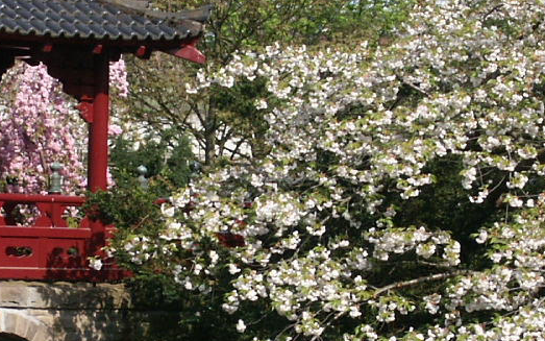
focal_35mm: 201
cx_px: 236
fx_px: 2986
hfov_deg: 10.4
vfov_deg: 6.5
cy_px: 227
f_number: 6.7
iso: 100
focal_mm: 15.49
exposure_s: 1/250
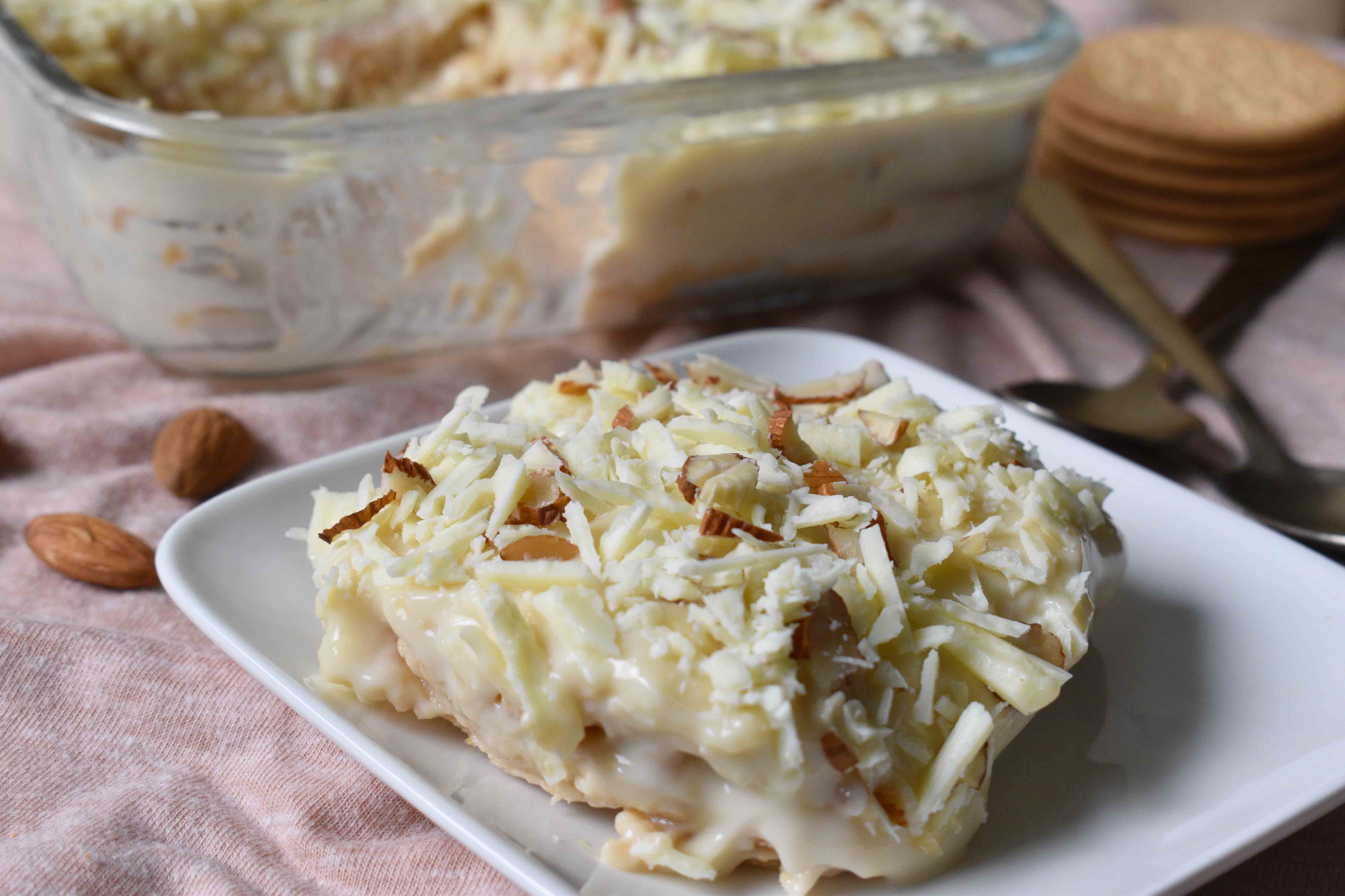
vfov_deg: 19.7
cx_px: 672
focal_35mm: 69
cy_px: 448
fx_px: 2578
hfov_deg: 29.2
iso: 800
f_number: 9
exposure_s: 1/160
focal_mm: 46
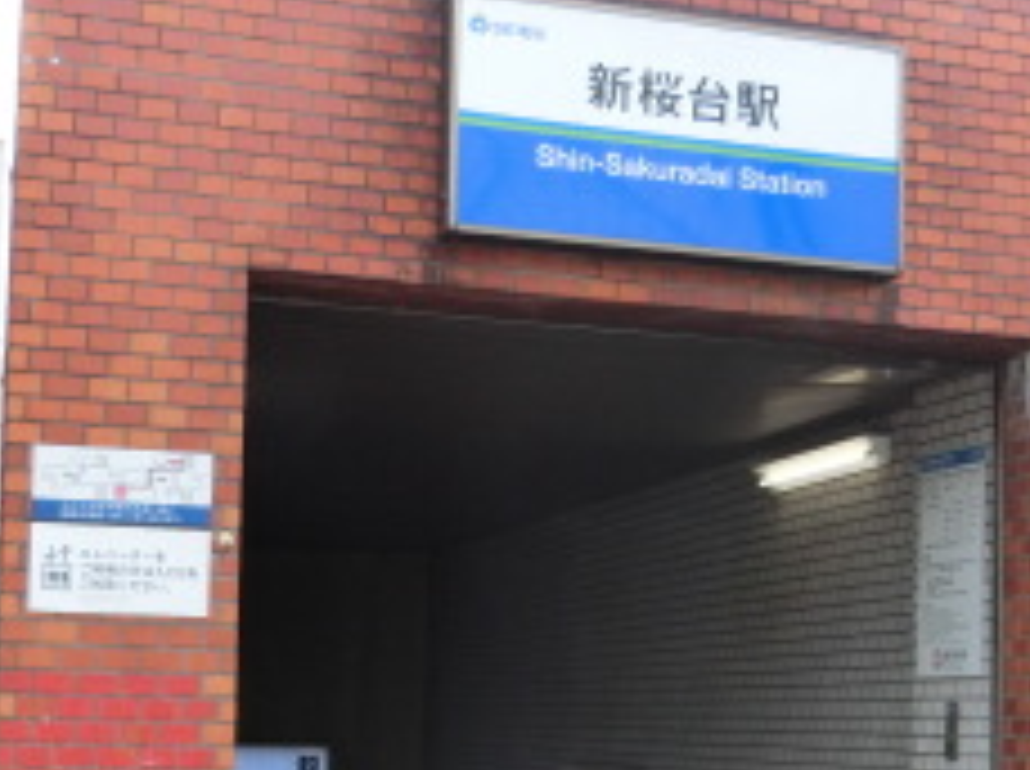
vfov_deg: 20.7
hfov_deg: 27.7
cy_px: 630
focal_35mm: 70
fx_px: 2080
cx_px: 675
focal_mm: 4.5
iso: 80
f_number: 3.5
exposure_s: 1/160
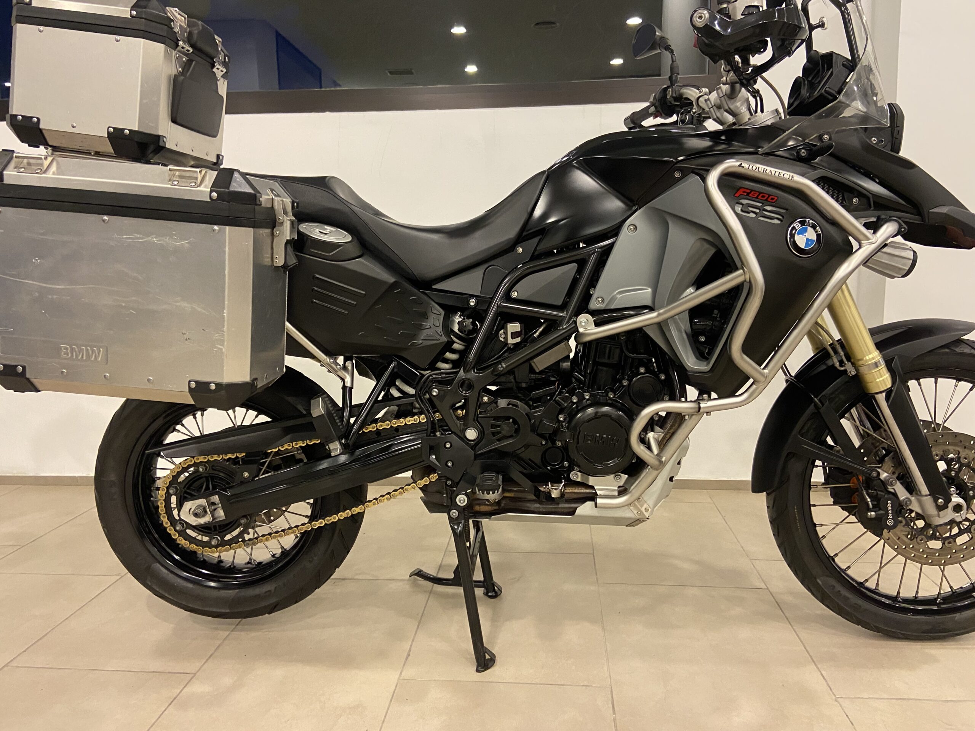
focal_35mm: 26
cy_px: 366
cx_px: 488
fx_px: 732
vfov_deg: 53.1
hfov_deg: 67.3
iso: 400
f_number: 1.8
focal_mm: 4.25
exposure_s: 1/50
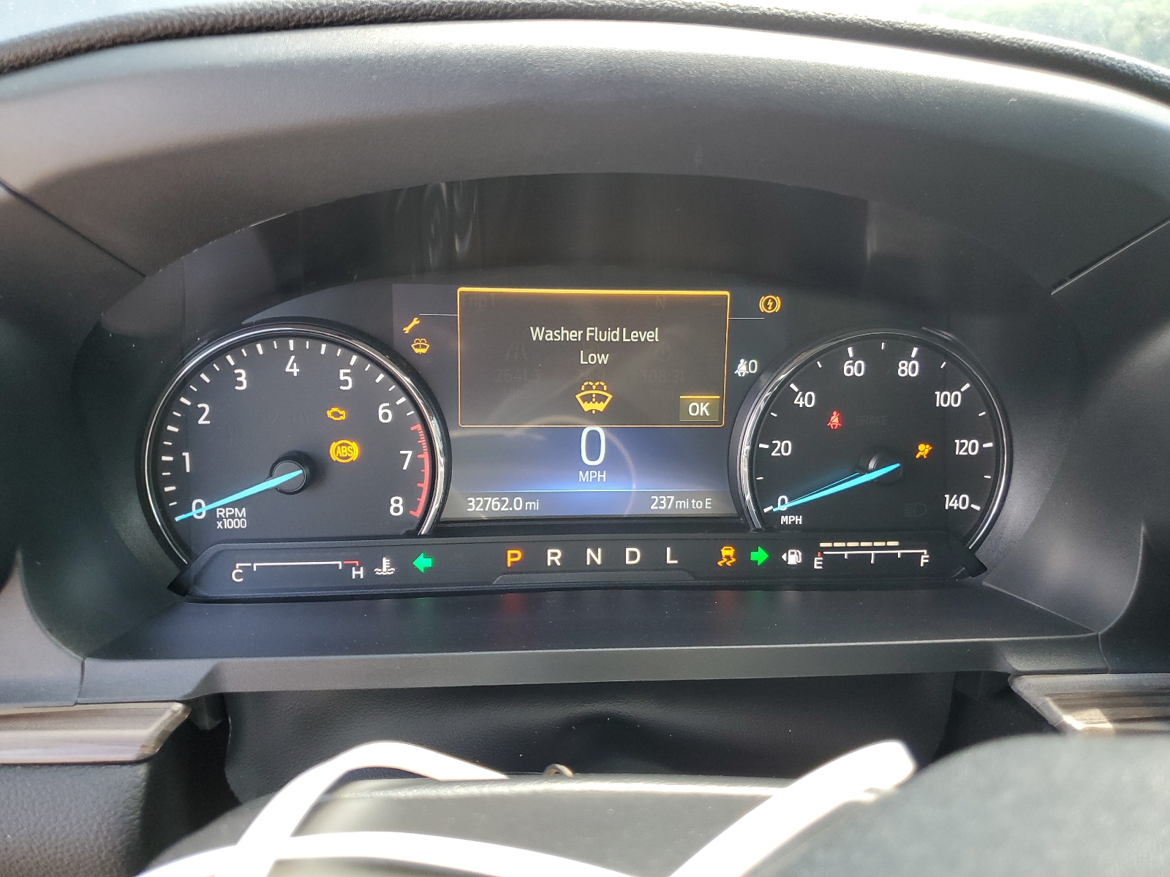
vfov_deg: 53.1
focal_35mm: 26
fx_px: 879
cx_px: 585
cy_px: 438
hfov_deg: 67.3
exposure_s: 1/120
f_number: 1.5
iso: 82
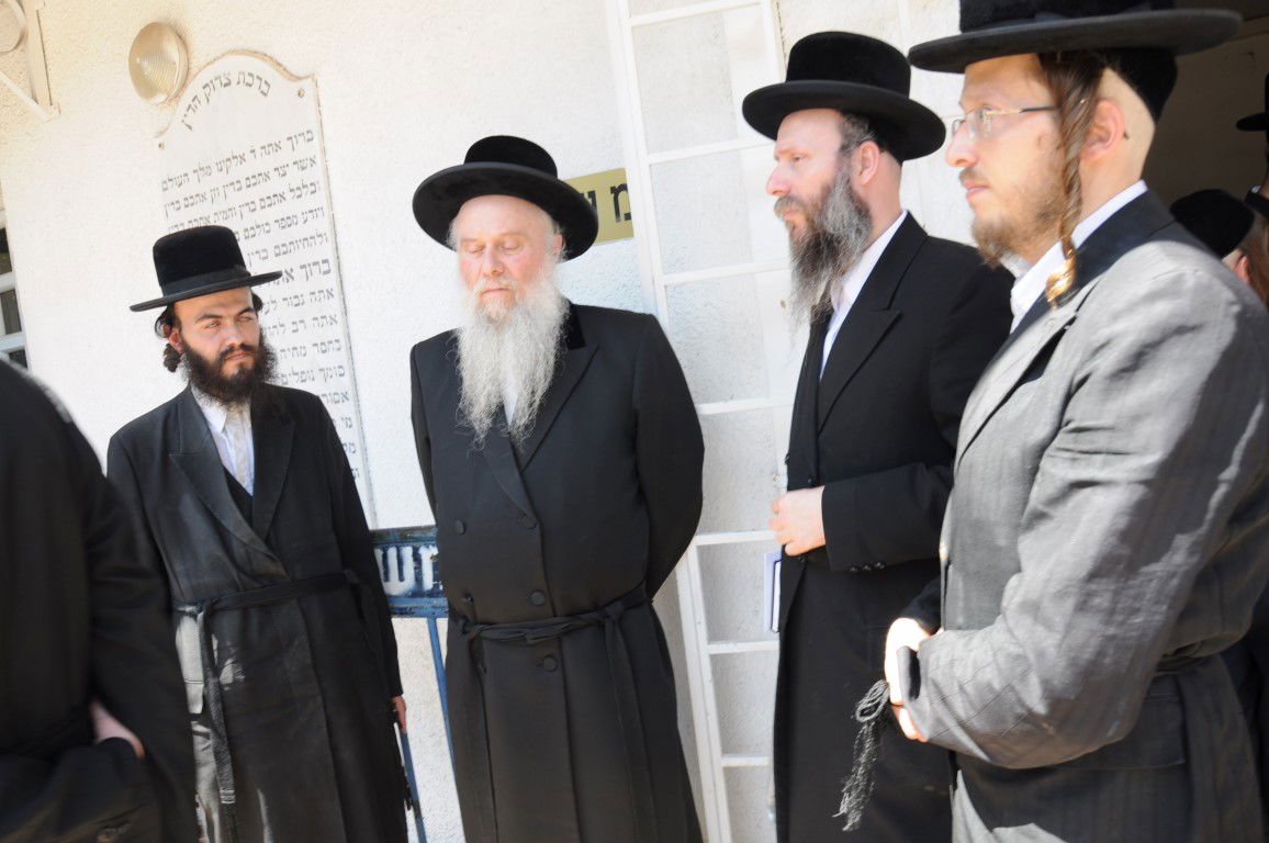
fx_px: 951
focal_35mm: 27
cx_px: 634
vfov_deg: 47.8
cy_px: 422
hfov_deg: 67.4
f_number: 6.3
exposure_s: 1/80
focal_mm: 18
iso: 200
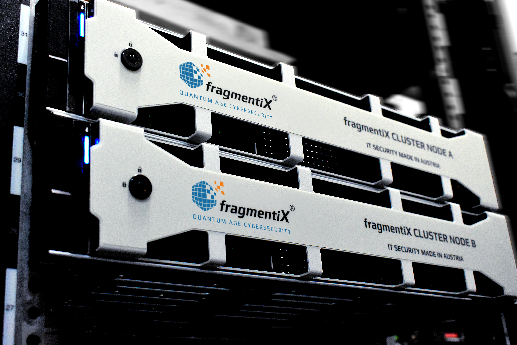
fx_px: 689
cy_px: 172
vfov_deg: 28.1
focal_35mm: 48
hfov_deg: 41.1
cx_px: 258
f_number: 5.6
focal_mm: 32
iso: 6400
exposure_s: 1/160
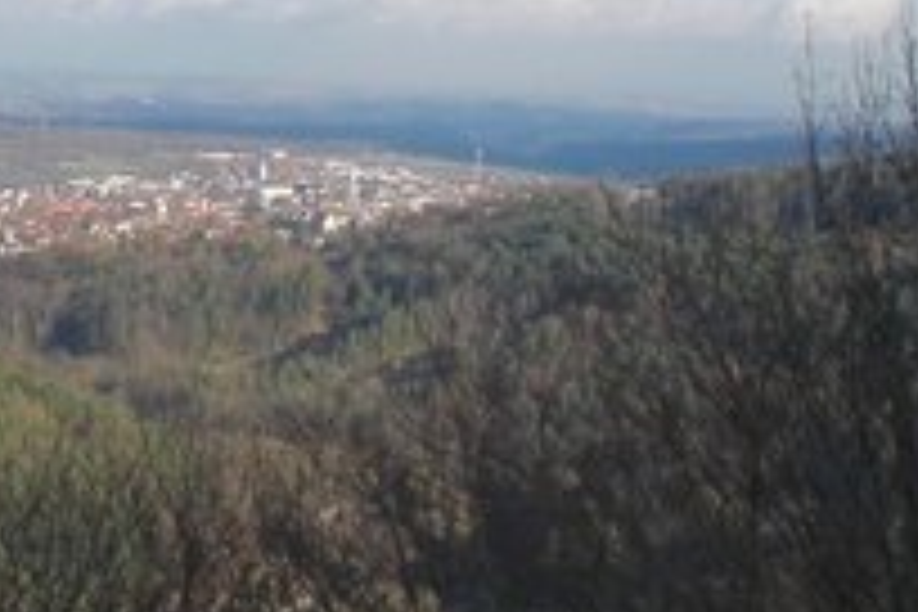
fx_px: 2958
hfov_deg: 17.1
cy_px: 207
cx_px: -68
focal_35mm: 116
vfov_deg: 11.8
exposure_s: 1/250
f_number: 5.6
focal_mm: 6.3
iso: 64
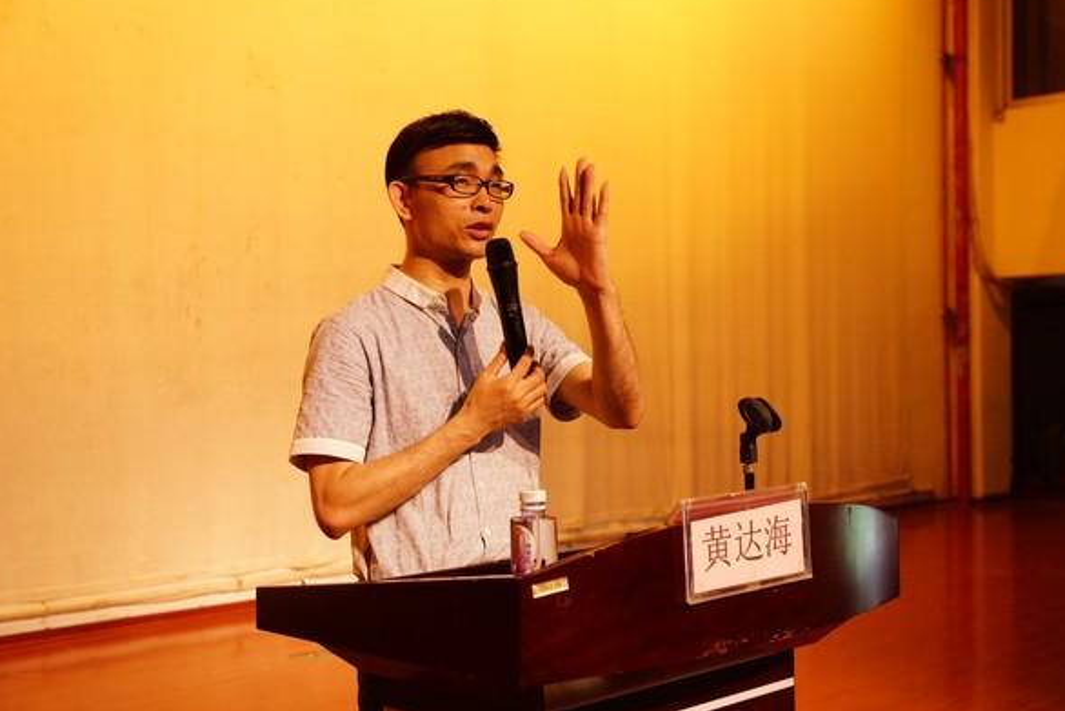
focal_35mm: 43
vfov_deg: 31.2
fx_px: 1272
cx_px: 529
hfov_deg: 45.4
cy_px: 351
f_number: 3.2
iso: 1000
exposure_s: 1/125
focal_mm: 28
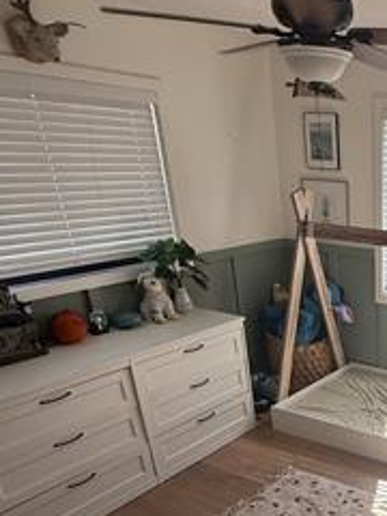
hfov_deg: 34.7
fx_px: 522
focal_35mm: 35
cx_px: 432
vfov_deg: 49.5
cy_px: 413
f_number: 2.2
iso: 64
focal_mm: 2.22
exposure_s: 1/198
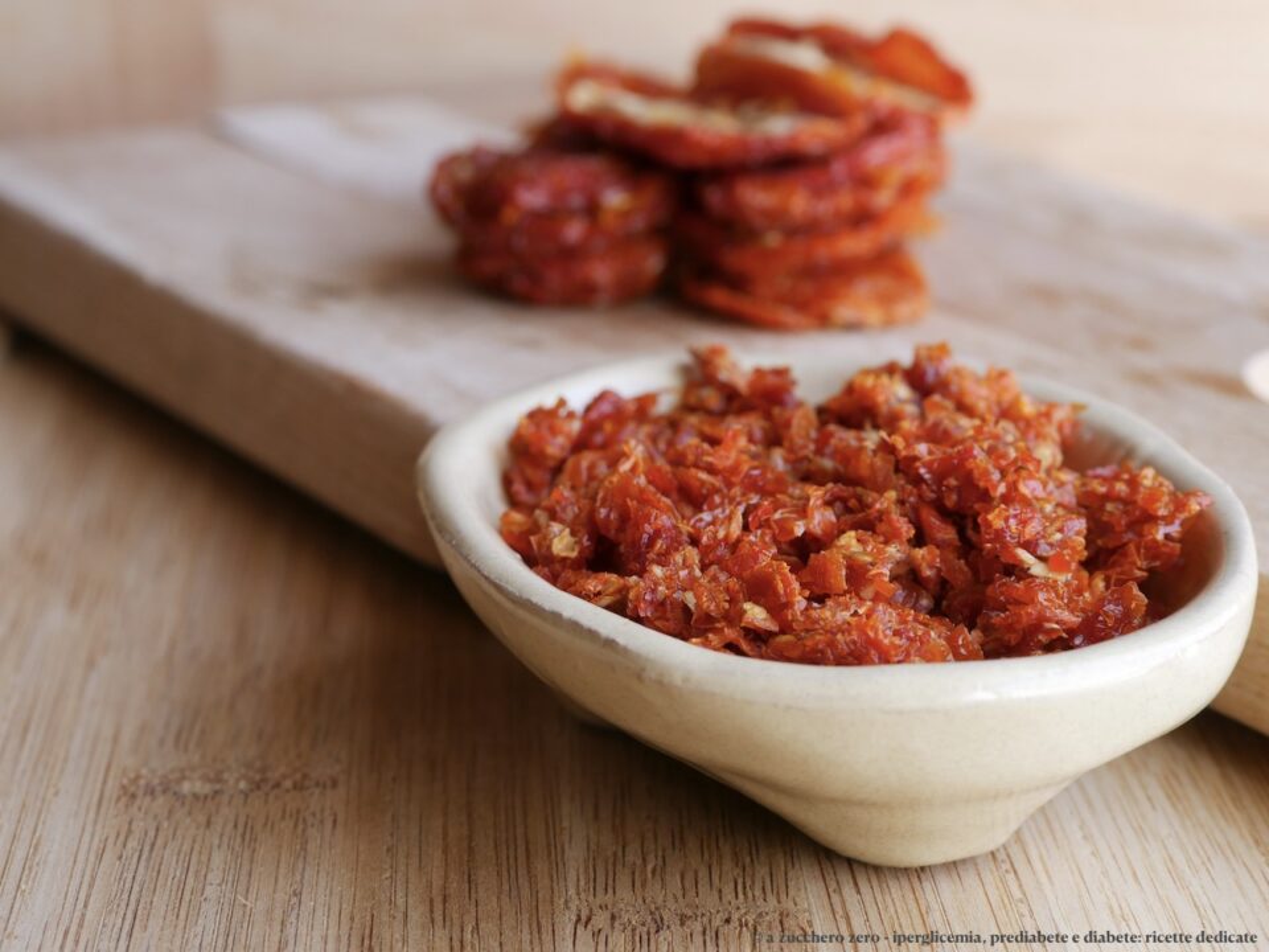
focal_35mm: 86
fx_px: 3153
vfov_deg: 17.2
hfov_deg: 22.8
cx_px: 634
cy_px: 476
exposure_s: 1/30
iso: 200
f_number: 5.6
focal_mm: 43
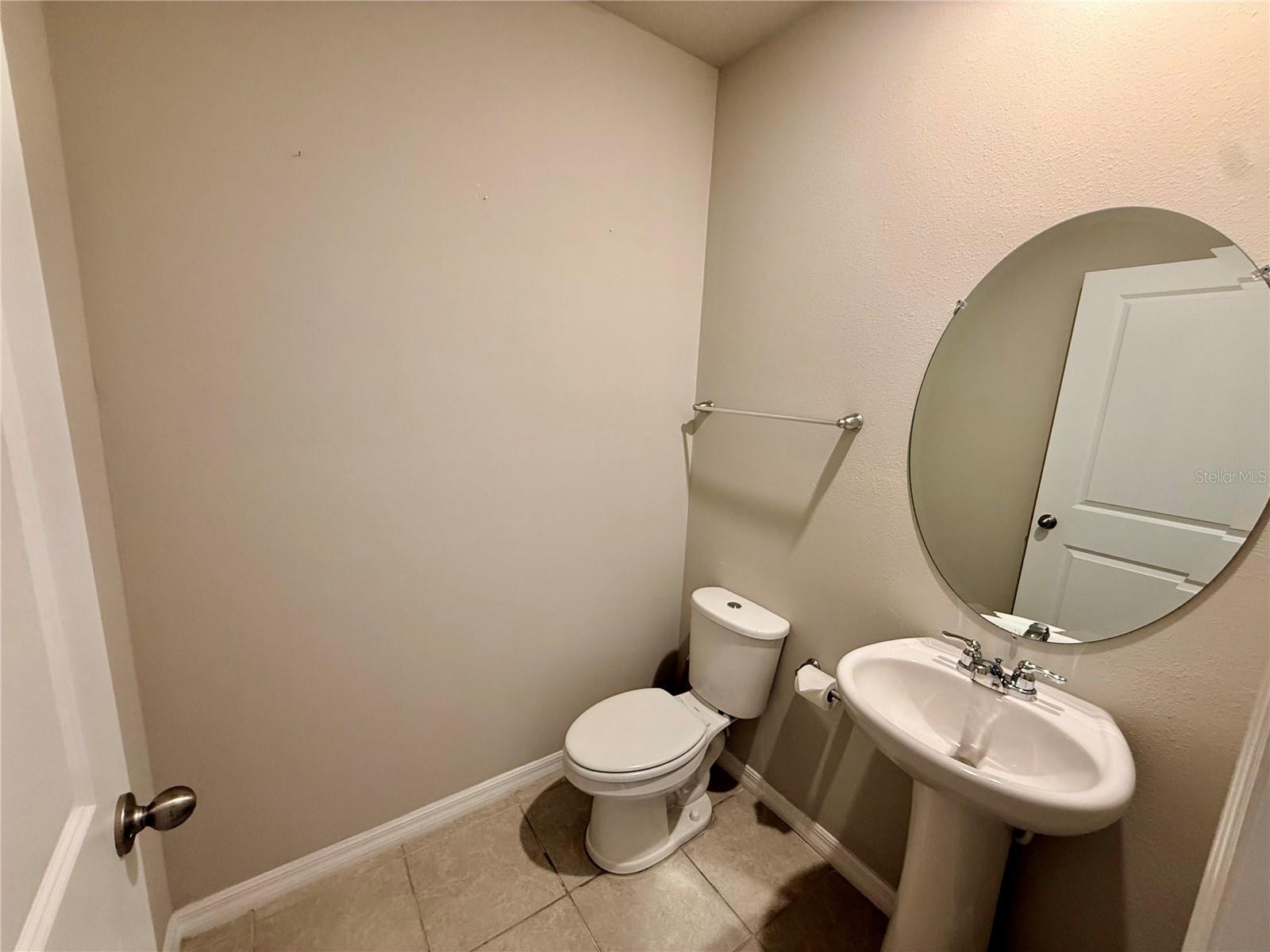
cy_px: 476
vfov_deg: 85.7
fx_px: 514
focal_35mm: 14
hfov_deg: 102.1
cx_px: 635
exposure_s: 1/60
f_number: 2.2
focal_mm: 2.22
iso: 200
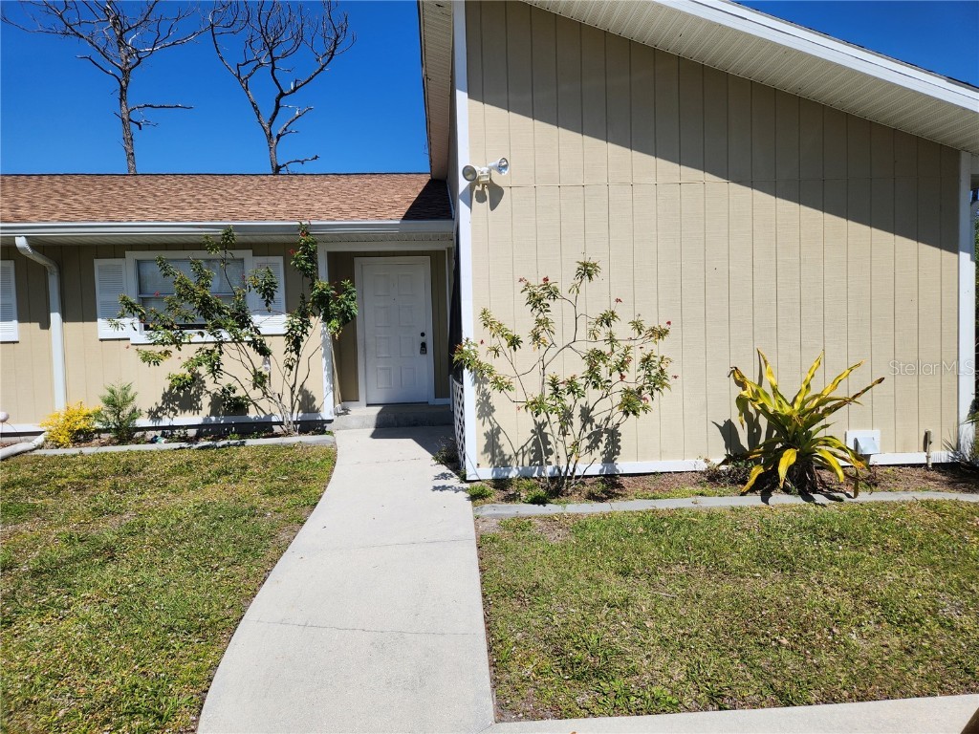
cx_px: 490
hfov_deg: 73.9
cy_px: 367
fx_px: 650
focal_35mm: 23
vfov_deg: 58.9
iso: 20
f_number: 1.8
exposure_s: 1/3092
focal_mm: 5.4
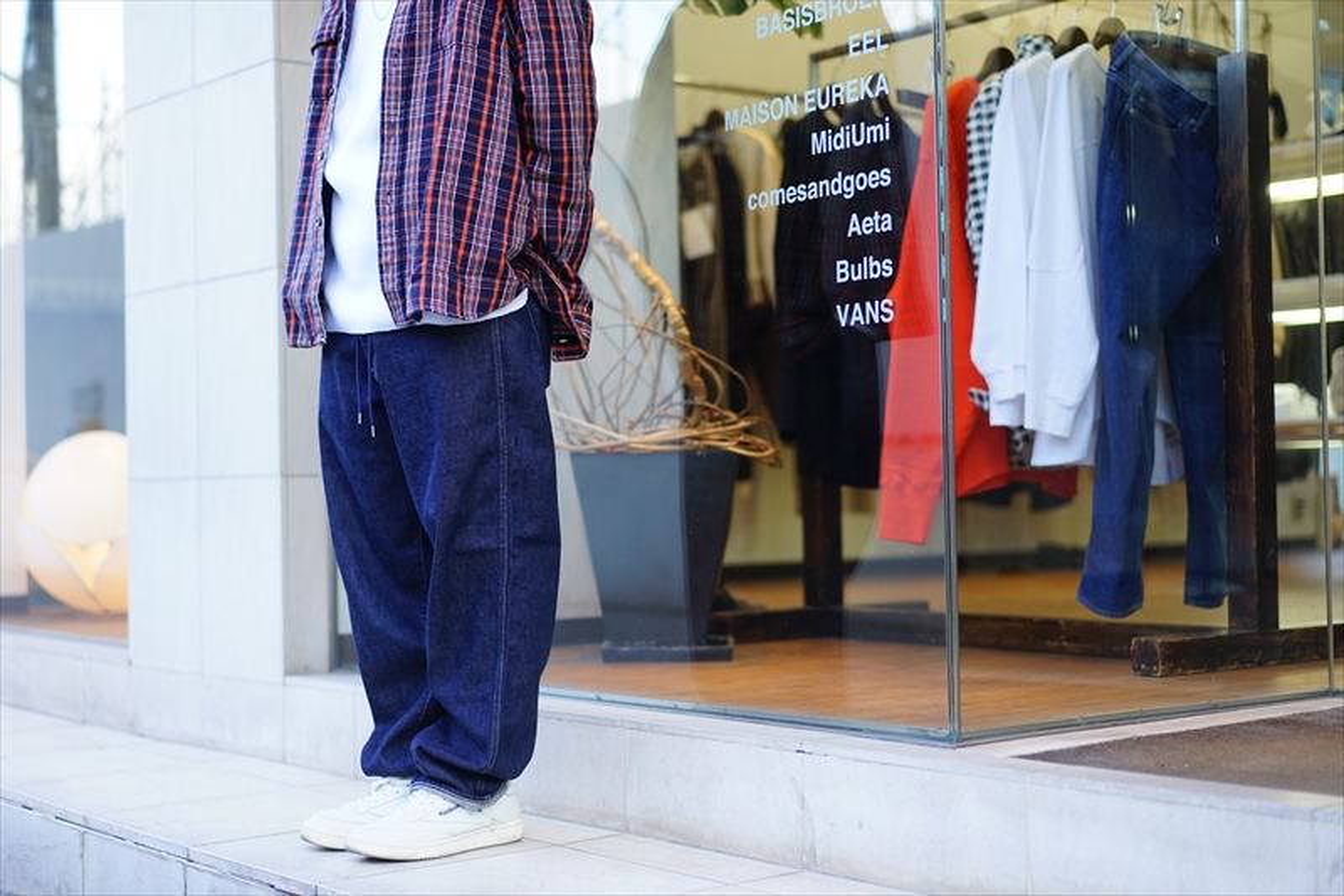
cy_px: 448
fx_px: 2053
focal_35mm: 55
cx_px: 672
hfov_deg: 36.3
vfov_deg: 24.6
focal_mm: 55
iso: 100
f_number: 2
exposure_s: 1/80
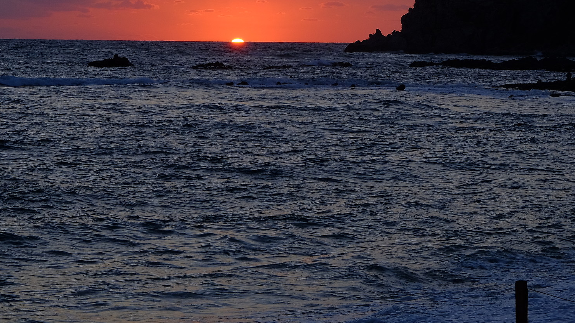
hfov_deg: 15.2
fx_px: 2149
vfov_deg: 8.6
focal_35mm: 141
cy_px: 33
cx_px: 220
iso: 320
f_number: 14
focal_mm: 55
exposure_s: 1/52
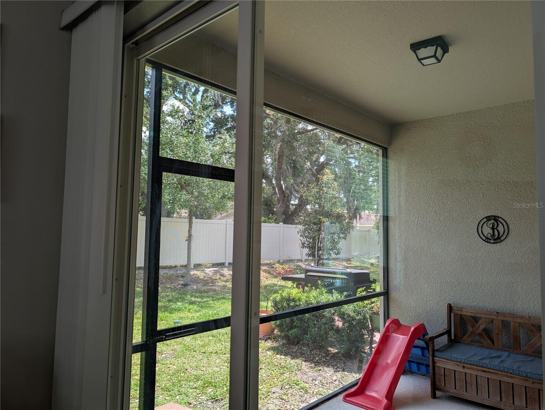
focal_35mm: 24
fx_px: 378
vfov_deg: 56.9
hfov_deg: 71.5
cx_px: 272
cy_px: 205
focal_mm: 6.9
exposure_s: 1/122
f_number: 1.68
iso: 19
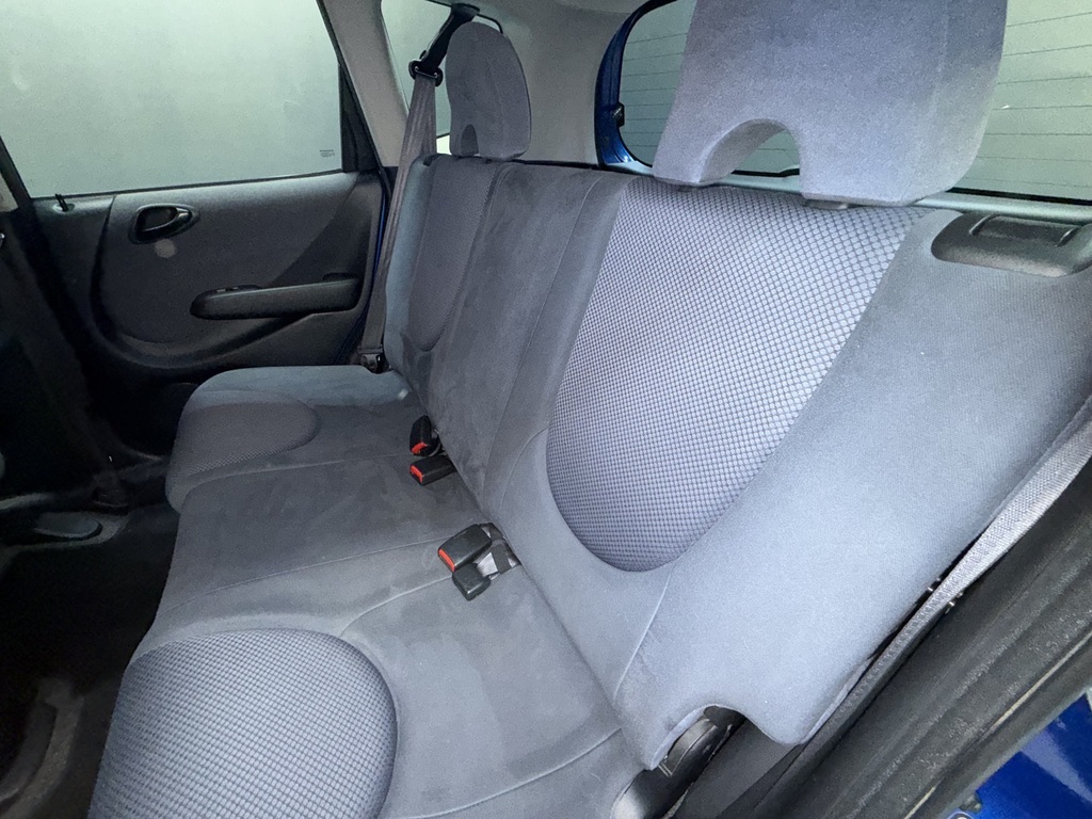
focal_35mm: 14
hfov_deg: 102.1
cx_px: 546
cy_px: 410
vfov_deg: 85.7
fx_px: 442
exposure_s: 1/47
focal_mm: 2.22
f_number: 2.2
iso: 250
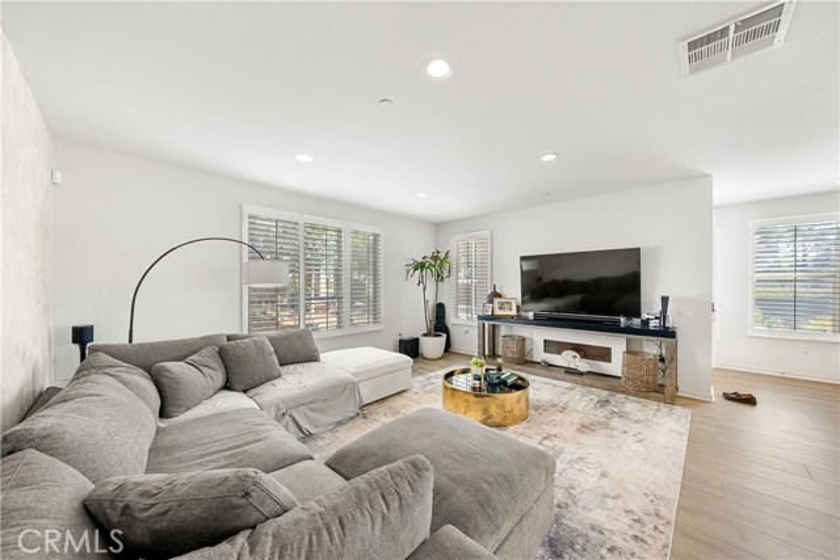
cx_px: 420
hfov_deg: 112.6
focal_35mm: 12
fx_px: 280
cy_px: 280
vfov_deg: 90.0
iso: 1000
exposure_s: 1/8
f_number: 7.1
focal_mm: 12
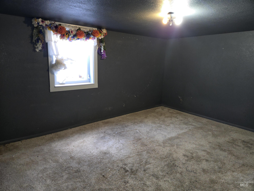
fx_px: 169
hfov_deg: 73.9
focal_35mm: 23
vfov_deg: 58.9
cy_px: 96
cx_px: 127
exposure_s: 1/24
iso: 125
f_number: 1.8
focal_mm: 5.4
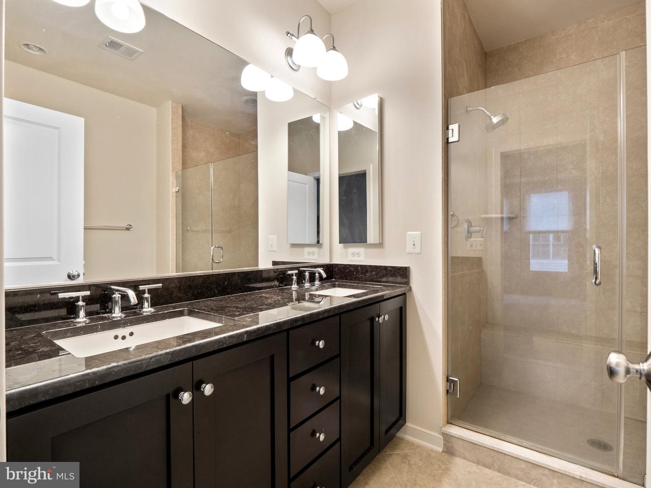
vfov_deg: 78.1
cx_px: 326
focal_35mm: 16
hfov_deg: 94.5
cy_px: 244
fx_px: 301
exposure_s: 1/2.5
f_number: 6.3
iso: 200
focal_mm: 8
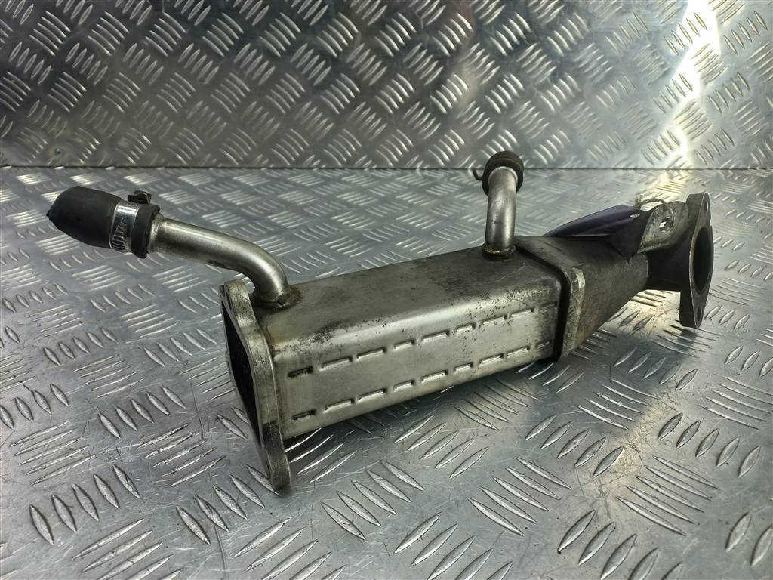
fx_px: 558
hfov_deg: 69.4
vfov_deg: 54.9
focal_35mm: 25
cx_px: 386
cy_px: 290
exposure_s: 1/50
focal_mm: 4.6
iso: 50
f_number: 1.8
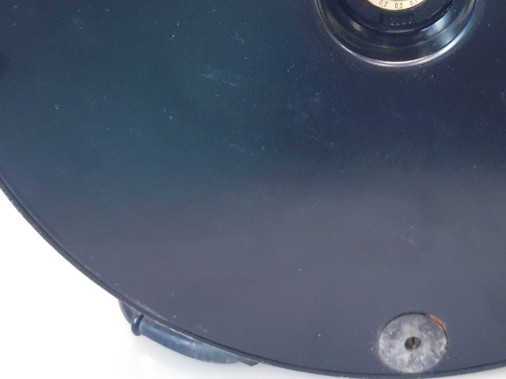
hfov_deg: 28.0
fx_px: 994
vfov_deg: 20.4
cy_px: -62
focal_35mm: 68
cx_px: 408
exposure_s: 1/50
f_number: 1.5
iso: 320
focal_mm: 4.3
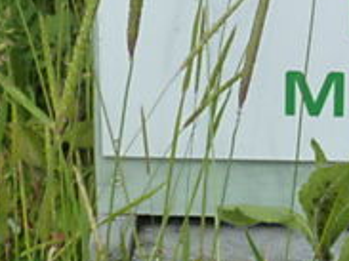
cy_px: -84
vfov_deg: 8.4
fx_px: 1763
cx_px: 462
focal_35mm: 175
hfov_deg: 11.0
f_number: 5
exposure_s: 1/400
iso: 125
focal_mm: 6.5
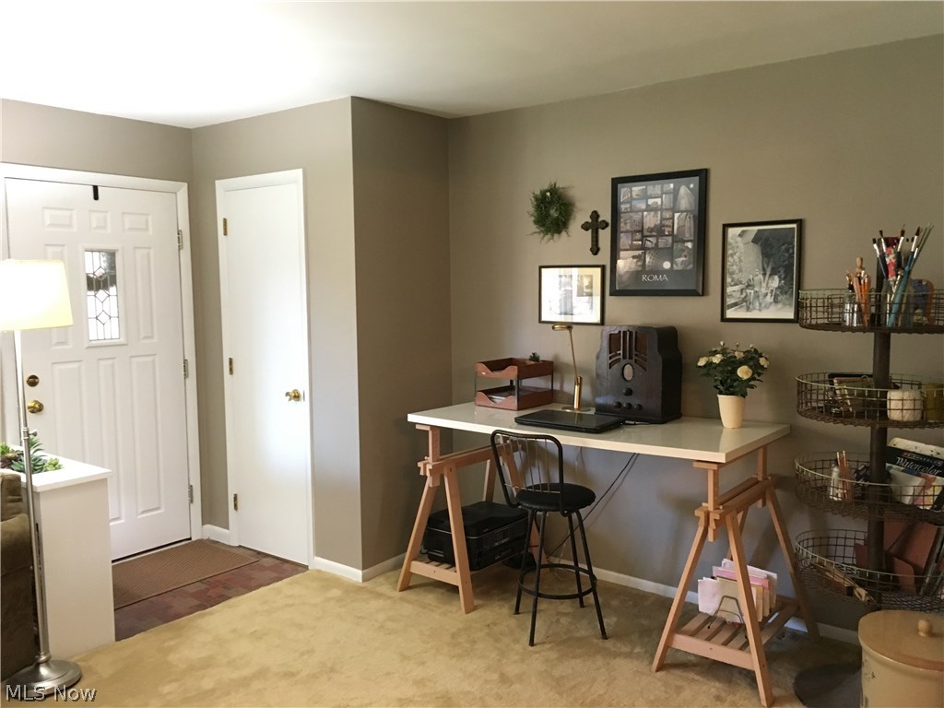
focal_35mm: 29
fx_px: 791
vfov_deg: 48.2
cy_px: 354
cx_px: 472
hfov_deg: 61.7
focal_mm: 4.15
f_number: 2.2
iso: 200
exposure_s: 1/17
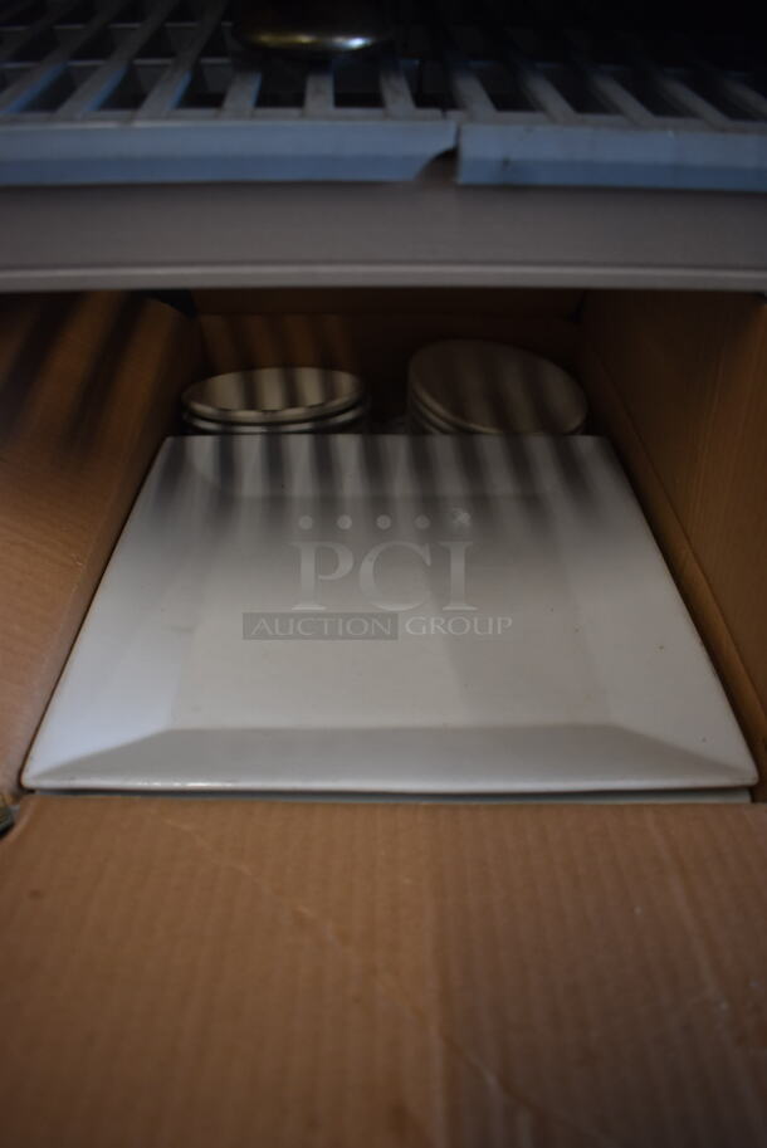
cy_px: 574
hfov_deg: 48.0
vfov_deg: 67.3
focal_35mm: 27
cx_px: 384
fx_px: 862
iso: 800
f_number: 3.5
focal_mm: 18
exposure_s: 1/160
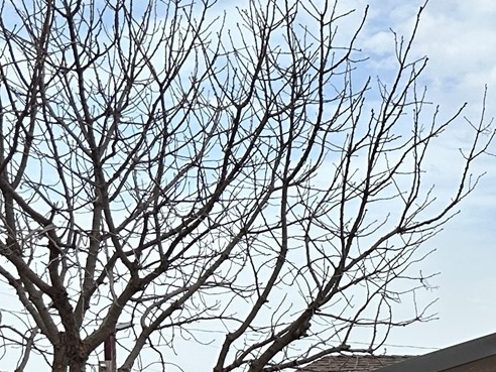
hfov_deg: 16.3
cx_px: 911
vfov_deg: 14.2
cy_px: 490
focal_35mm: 100
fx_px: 1433
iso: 80
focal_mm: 6.86
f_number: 1.78
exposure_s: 1/4184
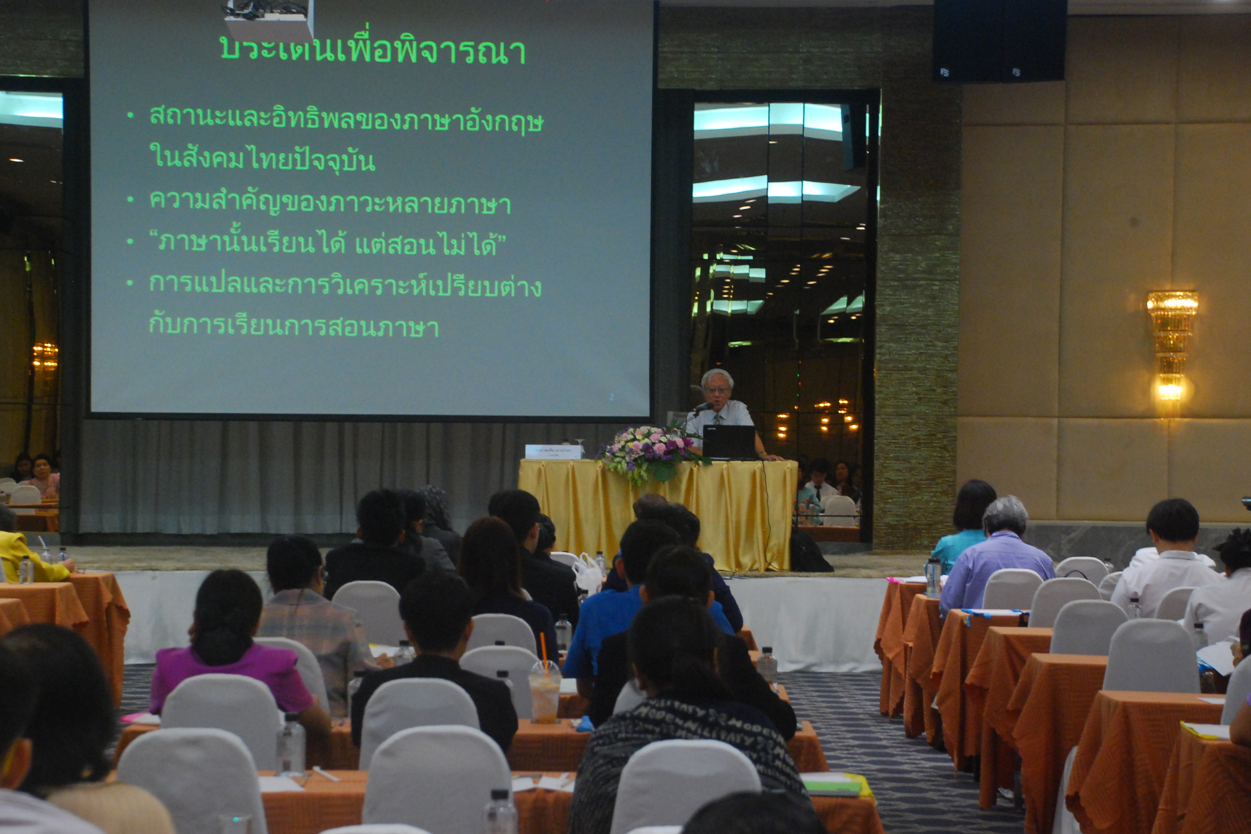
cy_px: 435
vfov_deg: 15.5
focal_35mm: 88
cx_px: 574
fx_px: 3058
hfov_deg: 23.1
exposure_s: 1/20
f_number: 4.8
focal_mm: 50
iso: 1000
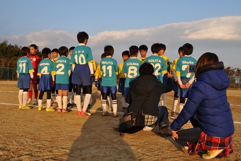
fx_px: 241
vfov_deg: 36.8
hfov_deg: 53.2
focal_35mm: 36
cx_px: 120
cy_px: 80
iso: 200
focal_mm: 24
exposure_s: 1/250
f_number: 8
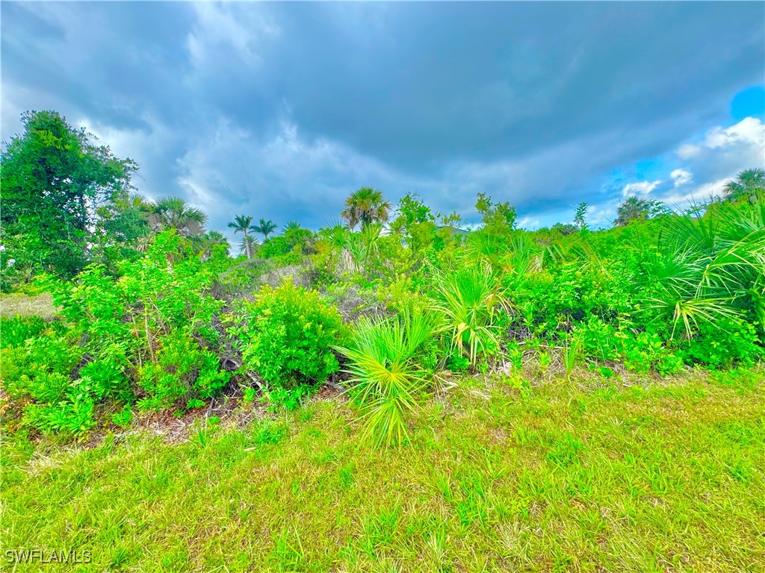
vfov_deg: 85.7
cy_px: 286
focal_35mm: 14
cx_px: 382
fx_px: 309
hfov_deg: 102.1
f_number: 2.2
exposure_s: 1/498
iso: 40
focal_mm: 2.22
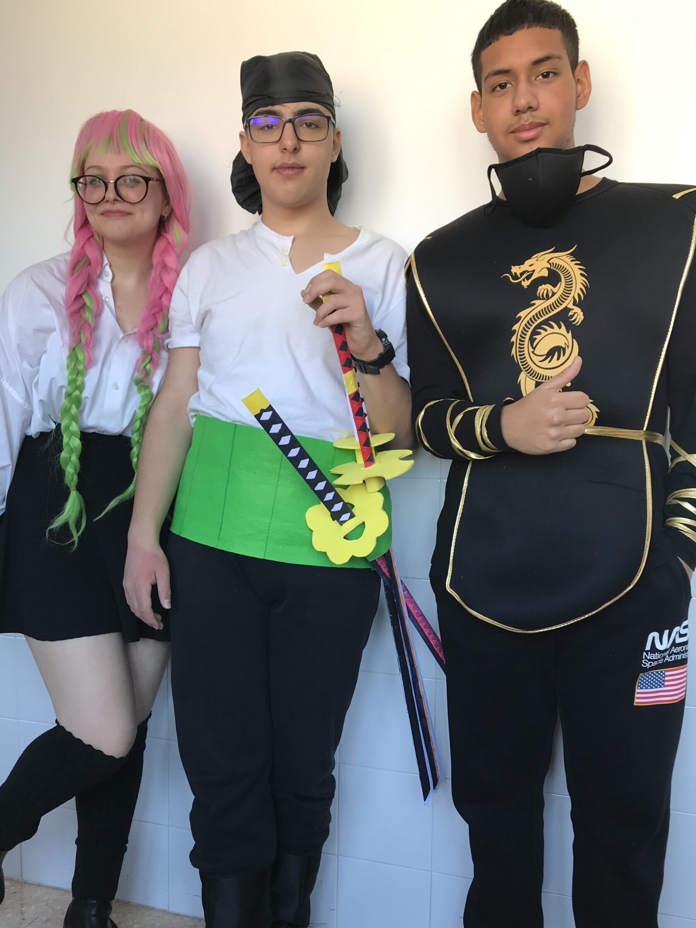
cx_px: 321
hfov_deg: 44.1
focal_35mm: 32
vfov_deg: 56.6
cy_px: 529
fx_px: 858
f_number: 1.8
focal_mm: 3.99
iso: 25
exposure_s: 1/50
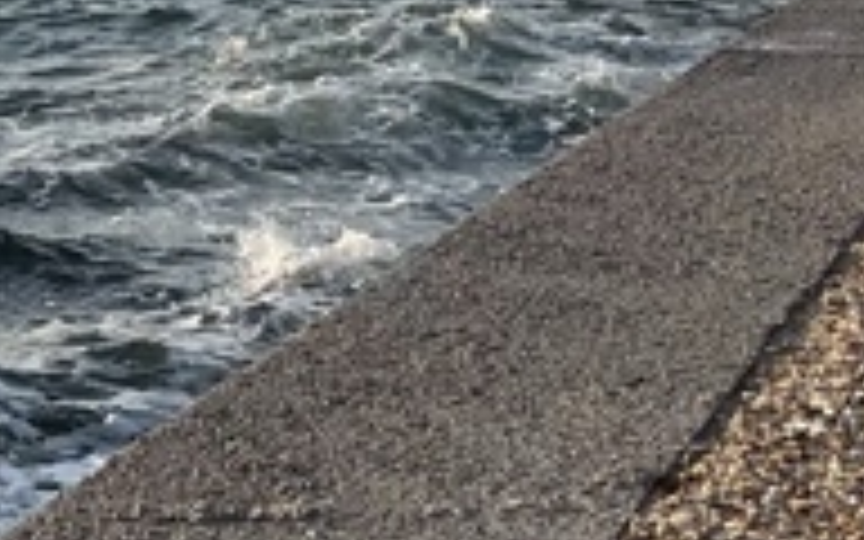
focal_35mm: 147
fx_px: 3461
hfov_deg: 13.9
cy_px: -36
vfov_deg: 8.9
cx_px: -117
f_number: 1.6
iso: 32
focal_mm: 4.2
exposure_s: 1/3861
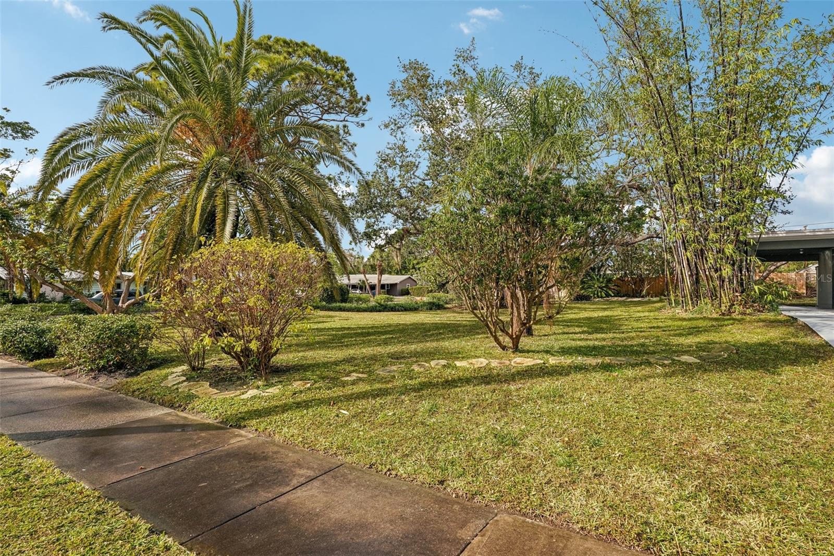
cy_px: 278
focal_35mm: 19
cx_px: 417
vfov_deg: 64.5
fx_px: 440
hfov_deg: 86.9
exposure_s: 1/500
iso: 400
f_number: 8
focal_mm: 19
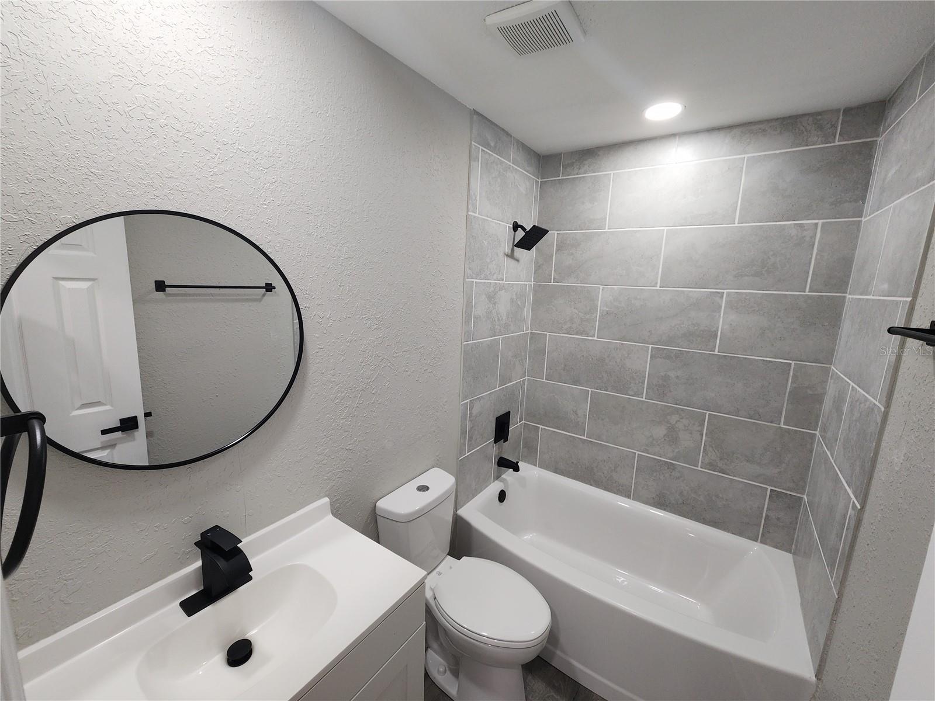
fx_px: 351
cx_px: 468
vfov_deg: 89.9
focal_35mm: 13
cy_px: 350
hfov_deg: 106.2
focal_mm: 2.2
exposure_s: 1/60
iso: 160
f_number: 2.2
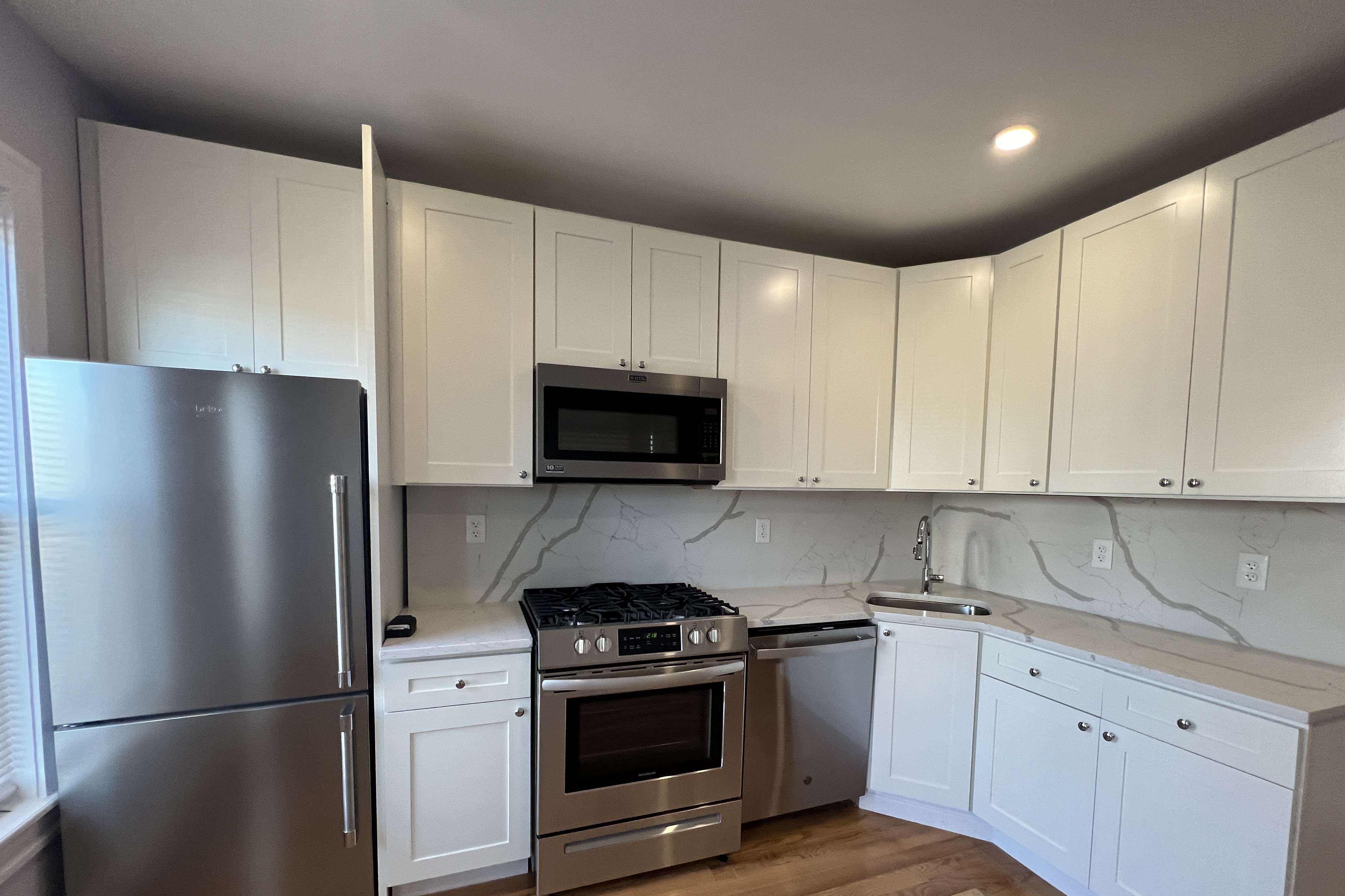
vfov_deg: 80.6
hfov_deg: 104.2
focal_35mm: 14
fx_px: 523
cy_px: 521
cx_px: 681
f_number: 1.8
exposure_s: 1/120
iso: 250
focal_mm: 1.57
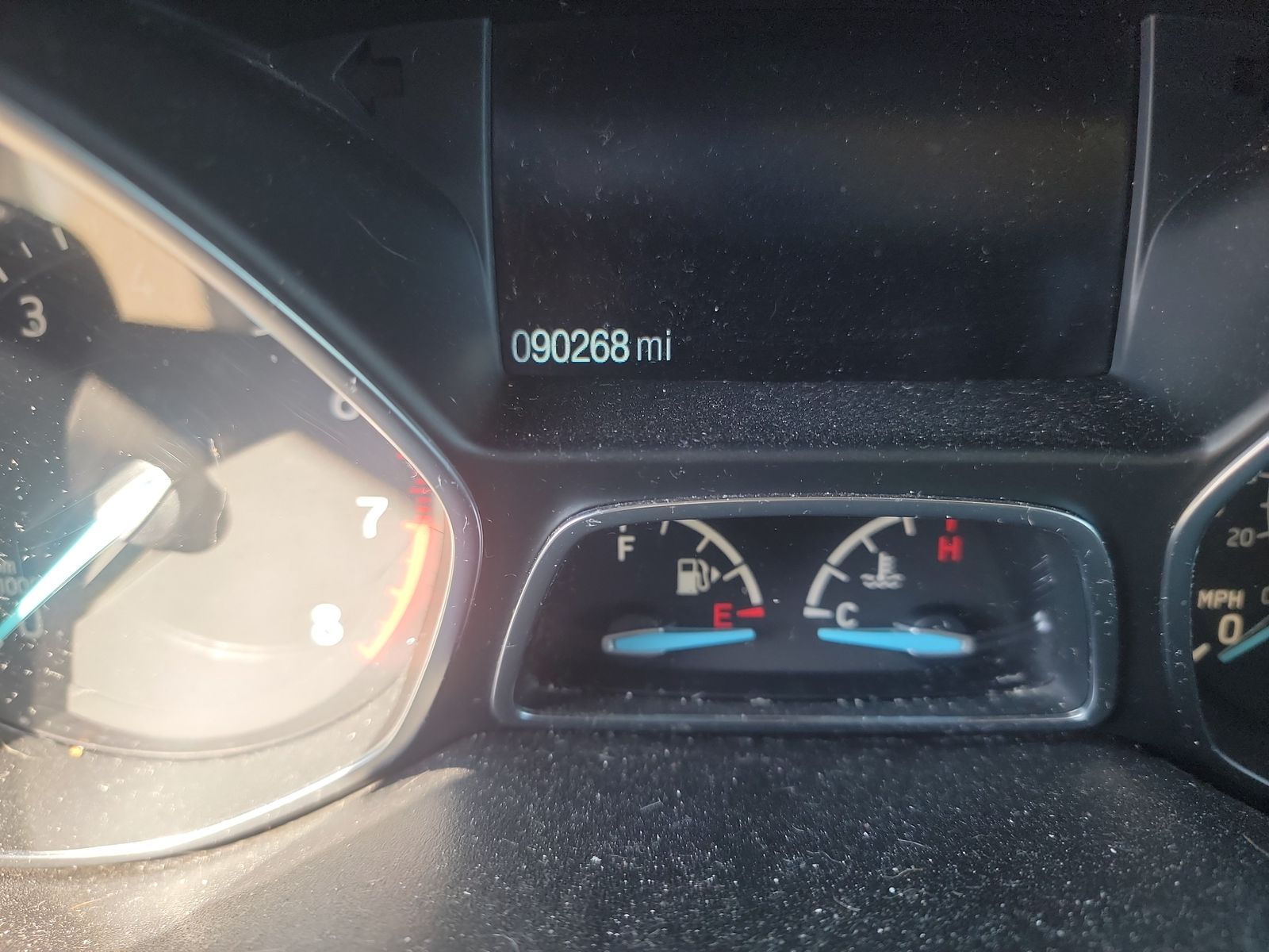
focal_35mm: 24
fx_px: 880
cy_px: 476
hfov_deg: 71.6
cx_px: 634
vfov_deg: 56.8
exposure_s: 1/59
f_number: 1.8
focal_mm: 6.7
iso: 184
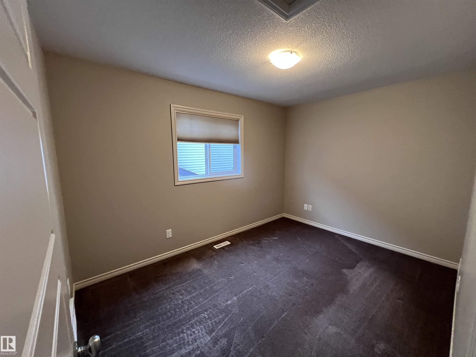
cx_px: 238
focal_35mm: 13
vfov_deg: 89.9
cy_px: 178
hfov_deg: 106.2
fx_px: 179
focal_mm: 1.57
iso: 320
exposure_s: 1/60
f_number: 1.8
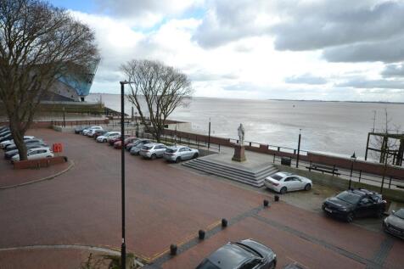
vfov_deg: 59.5
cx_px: 202
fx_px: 236
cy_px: 134
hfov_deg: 81.2
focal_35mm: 21
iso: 100
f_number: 6.3
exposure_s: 1/160
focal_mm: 14
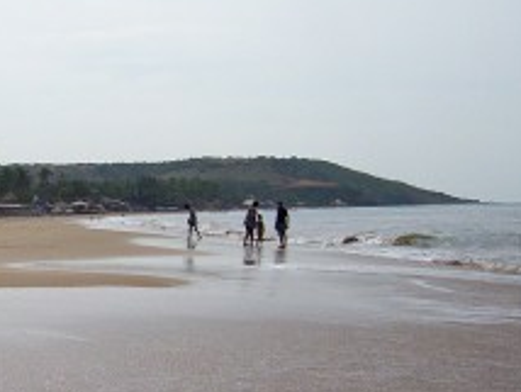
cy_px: 268
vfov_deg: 20.1
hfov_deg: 25.8
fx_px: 1100
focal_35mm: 73
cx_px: 46
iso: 100
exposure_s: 1/3195
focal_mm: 5.26
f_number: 3.84
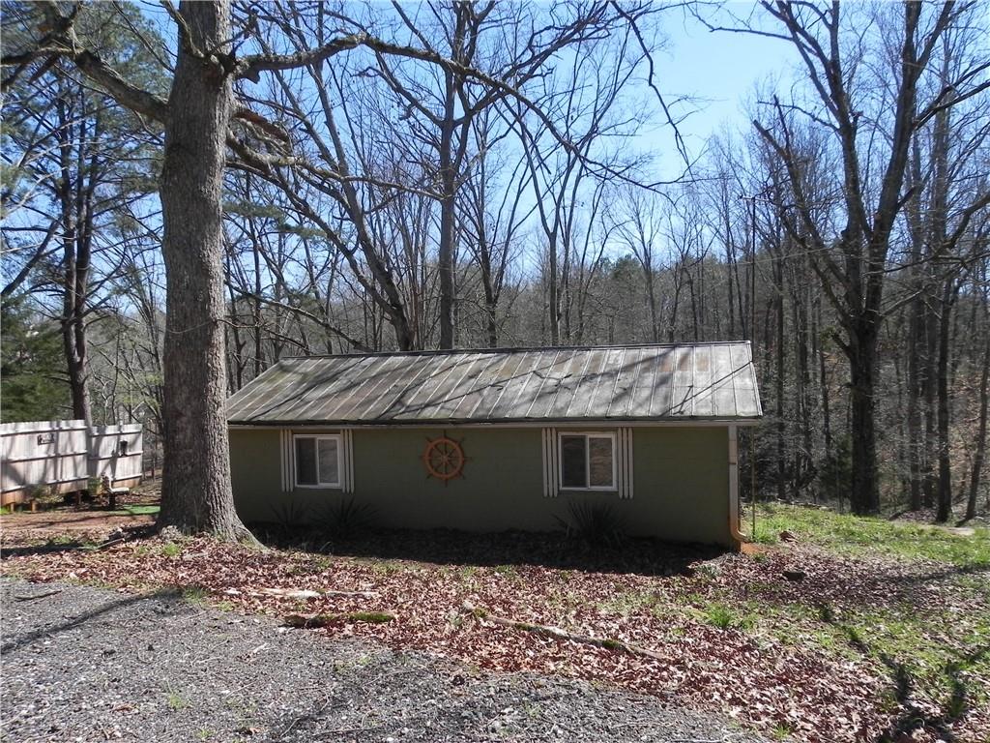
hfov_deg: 67.3
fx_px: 744
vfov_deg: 53.1
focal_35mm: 26
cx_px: 495
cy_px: 372
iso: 160
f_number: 6.3
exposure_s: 1/305
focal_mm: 4.6
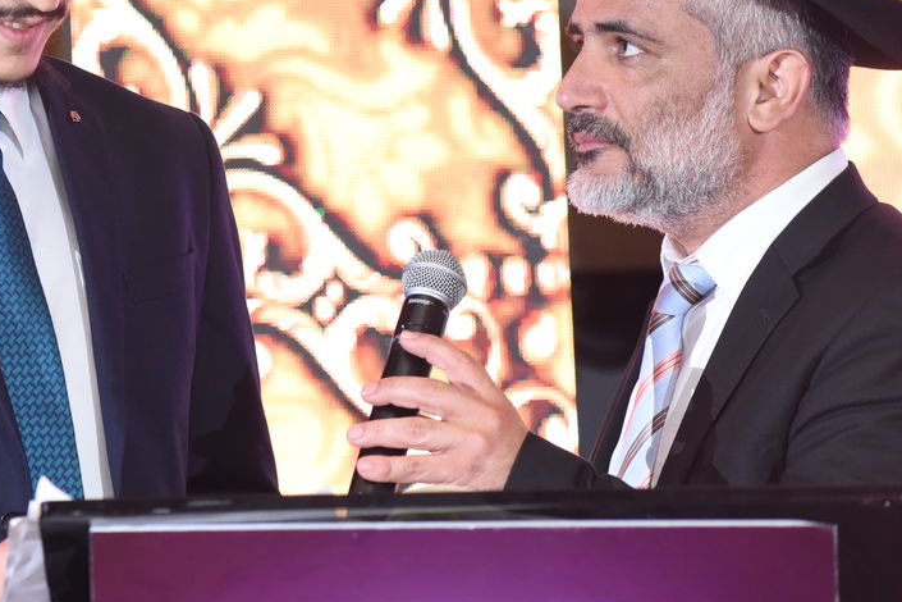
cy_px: 34
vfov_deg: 5.1
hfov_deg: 7.7
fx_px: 6714
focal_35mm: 268
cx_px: 139
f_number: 4.5
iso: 3200
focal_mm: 135
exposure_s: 1/200
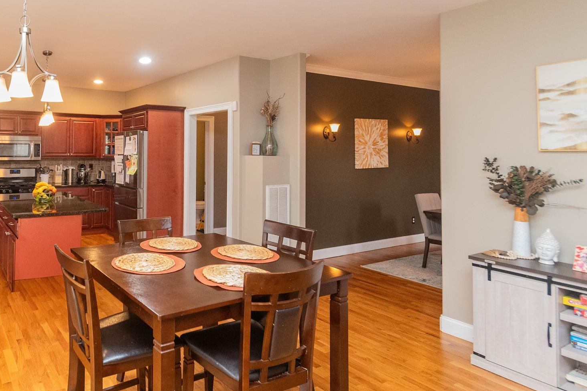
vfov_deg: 59.4
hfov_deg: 78.9
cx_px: 202
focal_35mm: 21
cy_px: 183
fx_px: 342
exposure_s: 1/60
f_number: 5.6
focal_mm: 10
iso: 2800
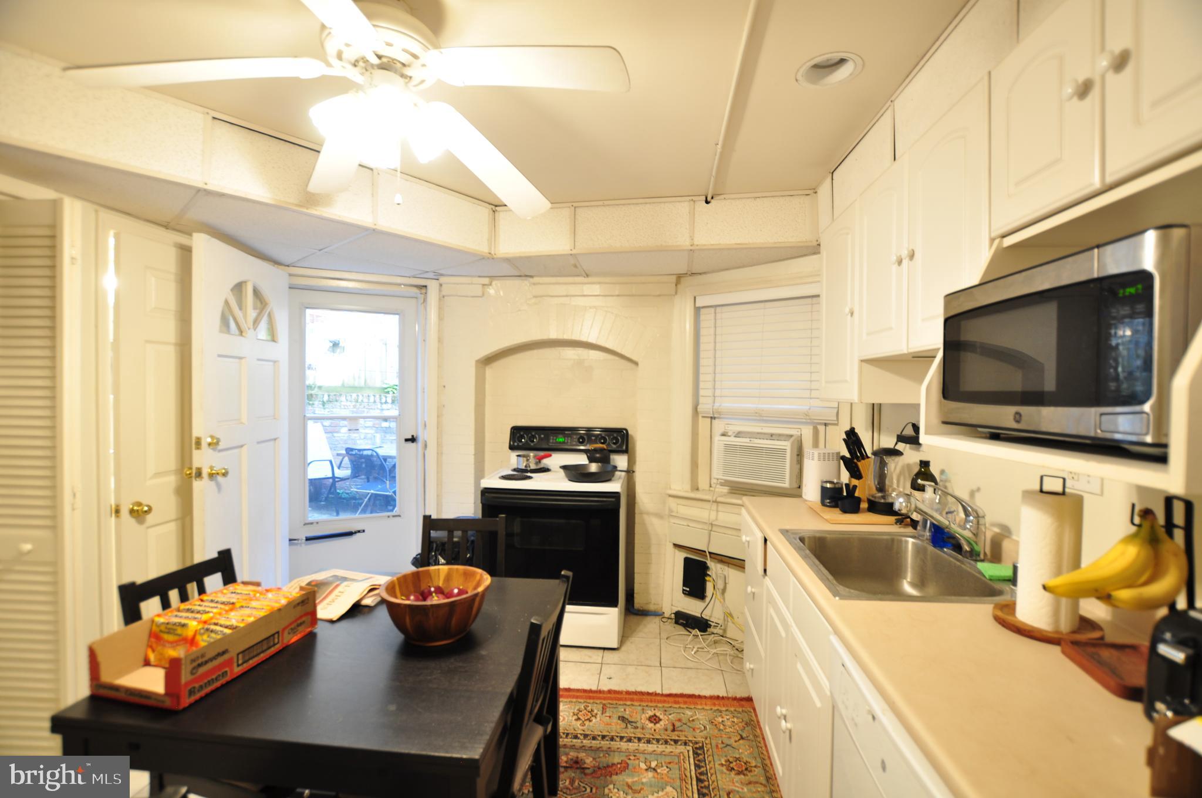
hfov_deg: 100.5
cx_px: 601
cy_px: 399
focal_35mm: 15
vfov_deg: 77.2
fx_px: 500
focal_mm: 10
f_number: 3.5
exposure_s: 1/6
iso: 200
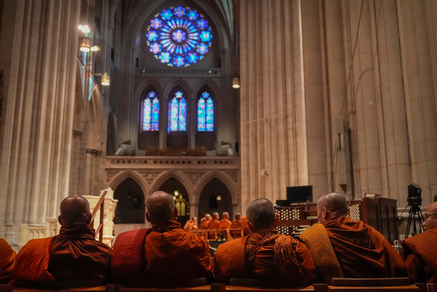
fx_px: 437
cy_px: 146
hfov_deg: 53.1
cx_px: 218
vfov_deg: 36.9
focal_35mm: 36
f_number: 2.8
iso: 6400
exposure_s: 1/500
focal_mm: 36
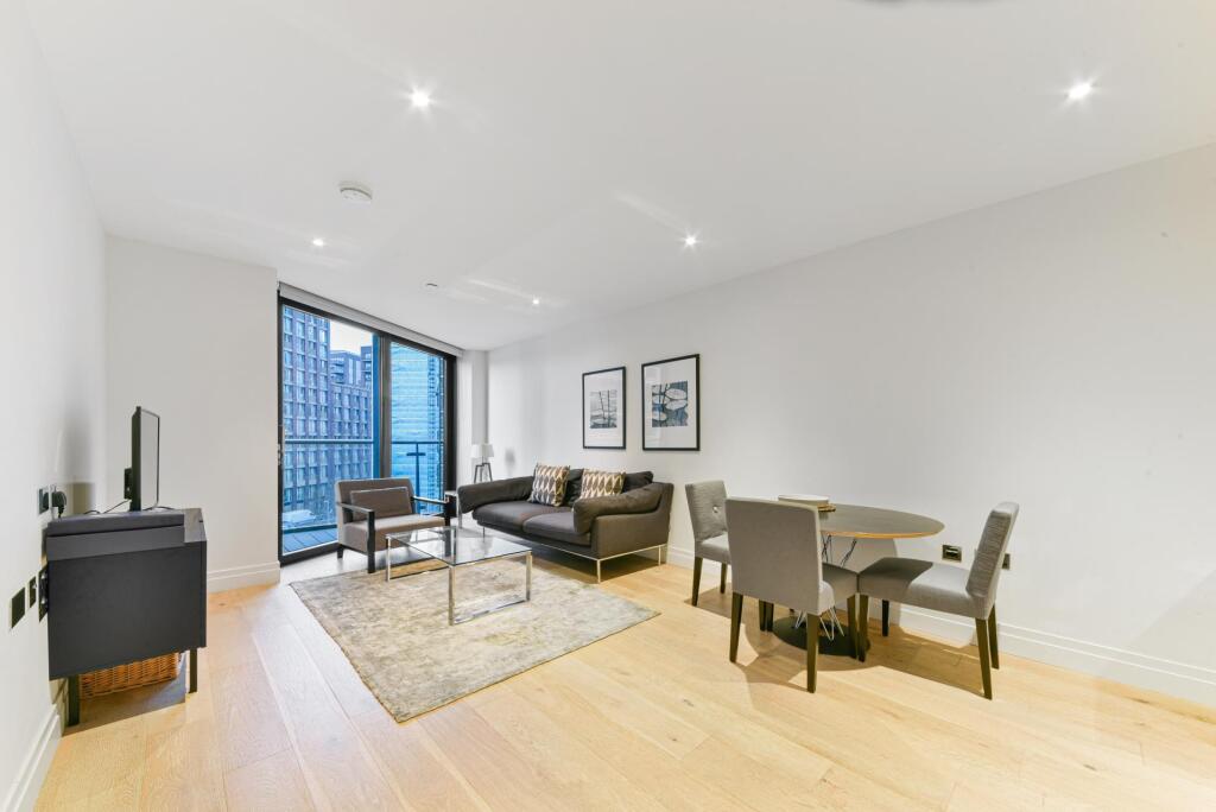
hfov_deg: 112.6
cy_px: 406
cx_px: 608
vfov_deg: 90.1
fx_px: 406
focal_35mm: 12
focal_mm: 12
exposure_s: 2
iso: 200
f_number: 16
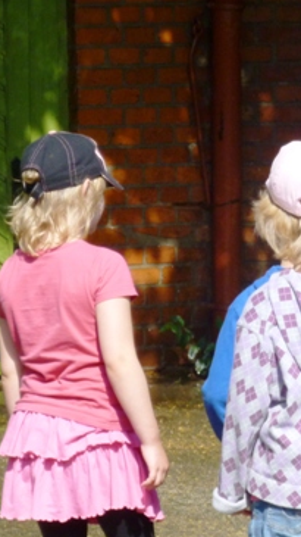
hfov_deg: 4.0
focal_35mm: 306
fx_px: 4347
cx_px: 410
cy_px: 219
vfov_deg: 7.1
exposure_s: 1/400
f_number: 5.8
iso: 200
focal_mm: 28.6
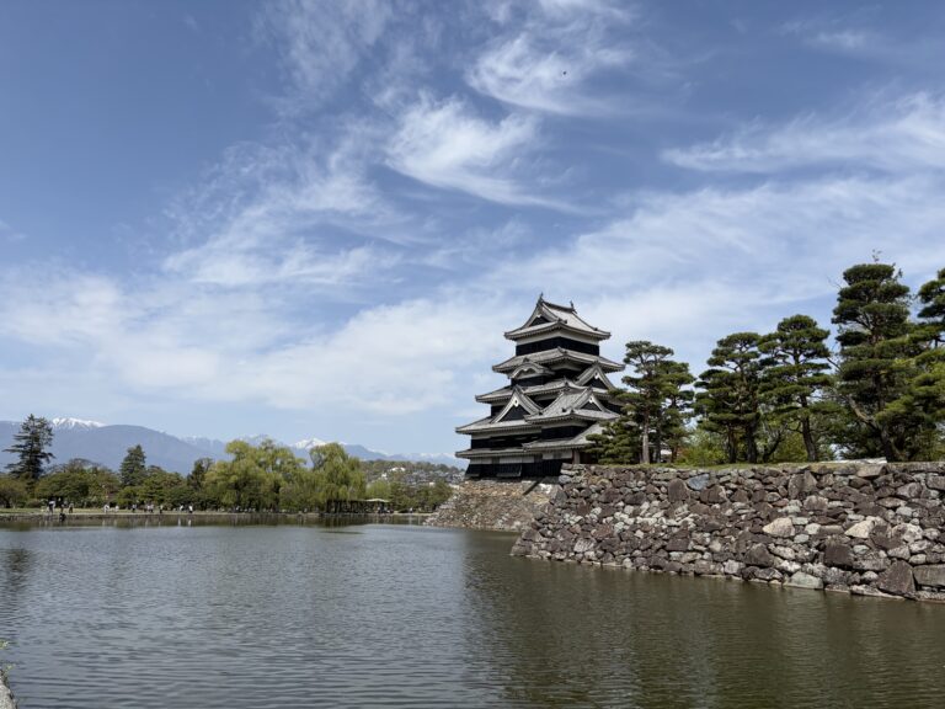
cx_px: 472
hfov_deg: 67.3
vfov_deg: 53.1
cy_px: 354
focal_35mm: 26
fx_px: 710
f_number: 1.6
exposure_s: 1/7813
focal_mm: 5.96
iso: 64
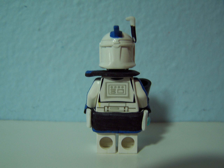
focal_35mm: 38
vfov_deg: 37.7
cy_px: 84
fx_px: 246
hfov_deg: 49.0
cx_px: 112
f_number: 2.8
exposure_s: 1/30
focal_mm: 6.3
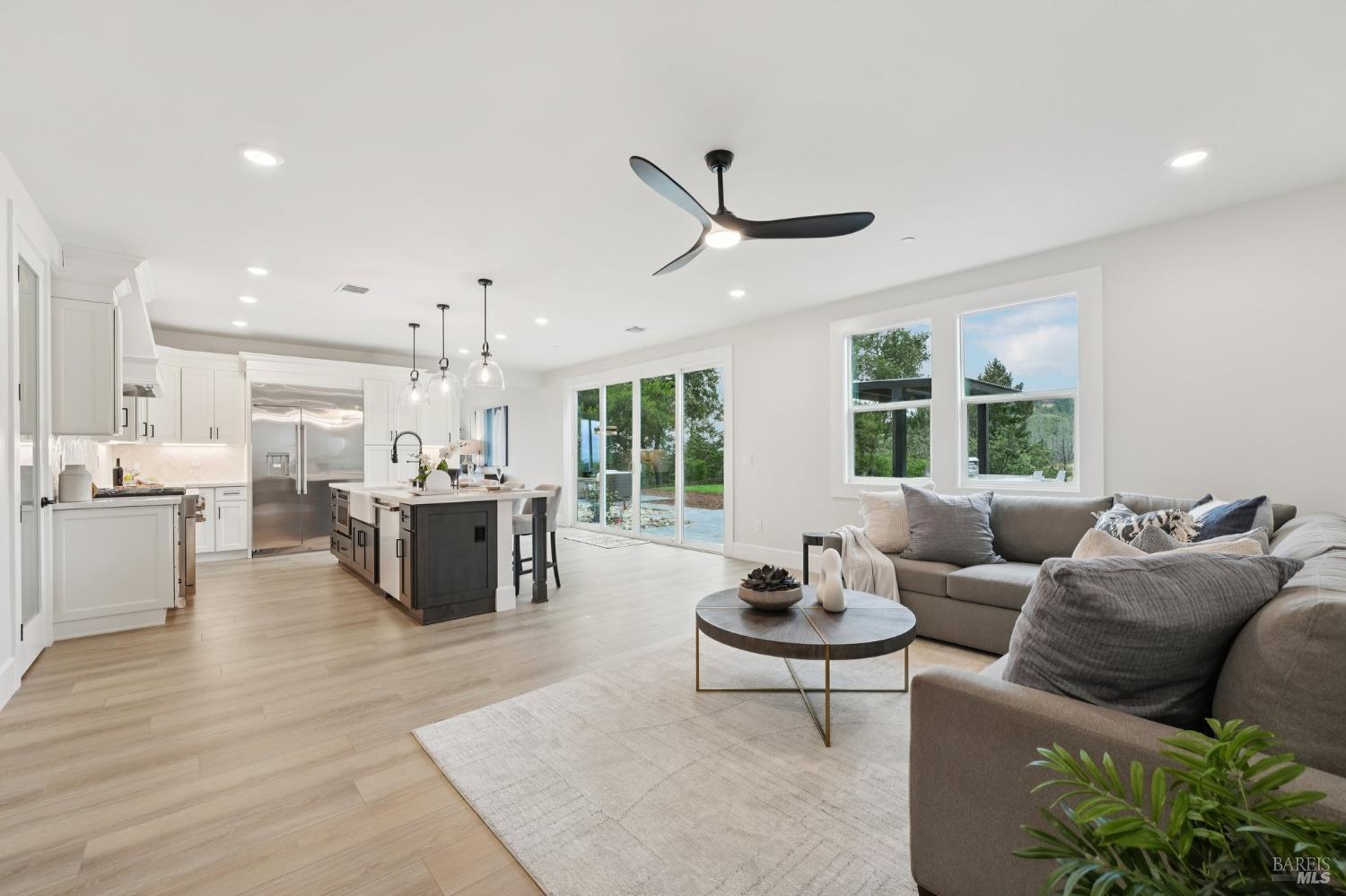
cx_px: 673
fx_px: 523
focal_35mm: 14
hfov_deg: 104.3
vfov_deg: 81.2
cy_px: 448
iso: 640
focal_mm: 14
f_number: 8
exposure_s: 1/50
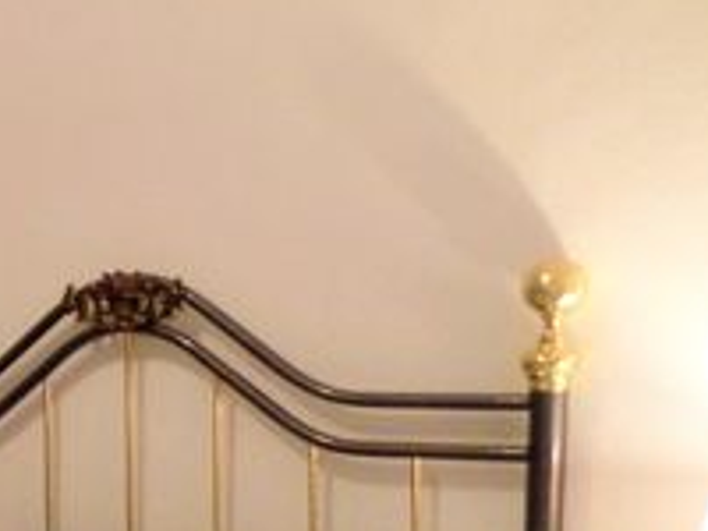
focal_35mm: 81
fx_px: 1657
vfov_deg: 17.5
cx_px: -483
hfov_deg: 19.5
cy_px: 605
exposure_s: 1/30
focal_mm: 4.1
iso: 320
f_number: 2.8
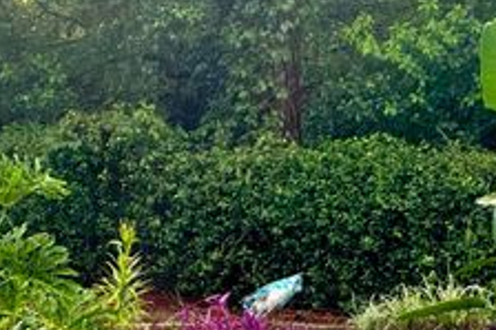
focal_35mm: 279
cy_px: 362
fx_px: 3841
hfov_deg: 7.4
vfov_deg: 4.9
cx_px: 246
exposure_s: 1/99
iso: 125
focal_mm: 15.66
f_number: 2.8
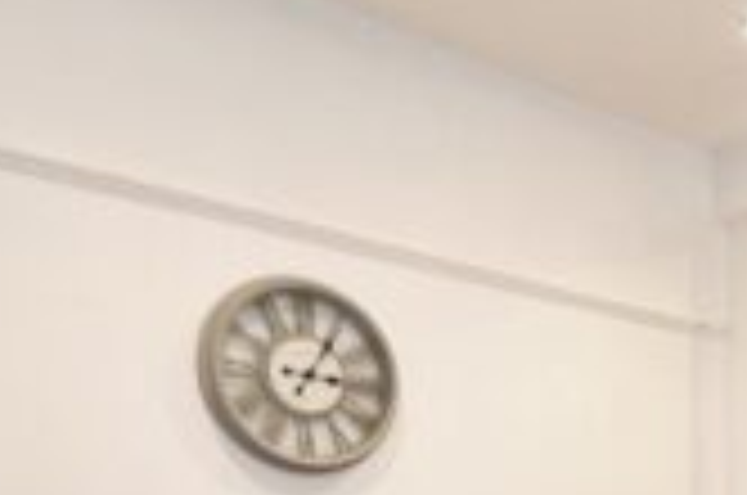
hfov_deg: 32.5
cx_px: 864
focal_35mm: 52
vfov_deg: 23.4
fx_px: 1077
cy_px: 614
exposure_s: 1/6
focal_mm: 10
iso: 100
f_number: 3.5
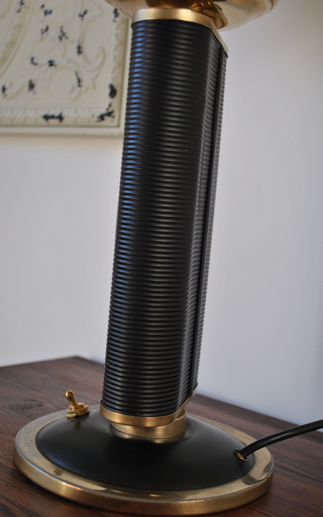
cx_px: 184
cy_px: 278
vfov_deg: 40.3
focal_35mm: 50
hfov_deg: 25.8
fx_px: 704
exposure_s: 1/100
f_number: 5
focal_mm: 30
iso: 200
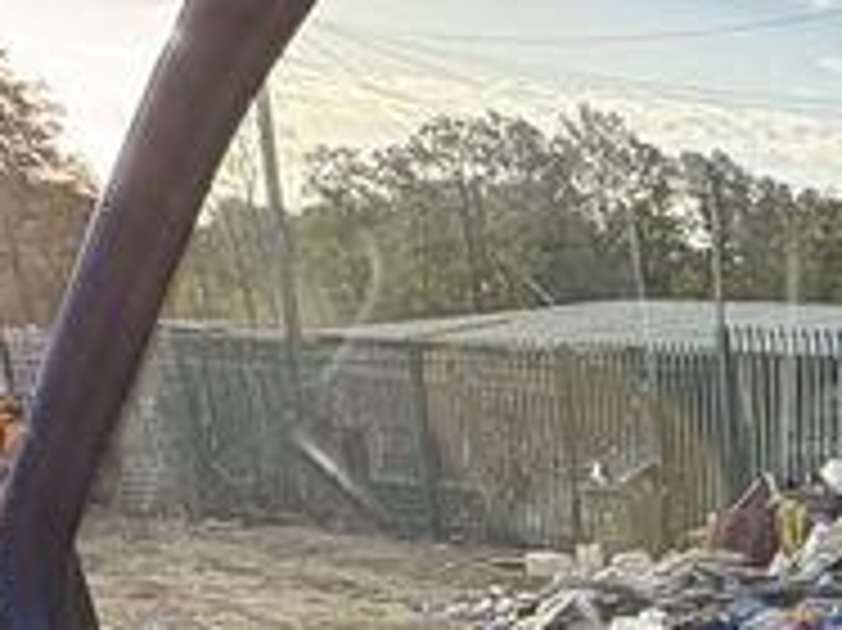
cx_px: 1274
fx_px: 1629
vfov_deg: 19.0
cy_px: 972
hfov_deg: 23.2
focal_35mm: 67
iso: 50
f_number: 2.2
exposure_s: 1/268
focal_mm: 2.22
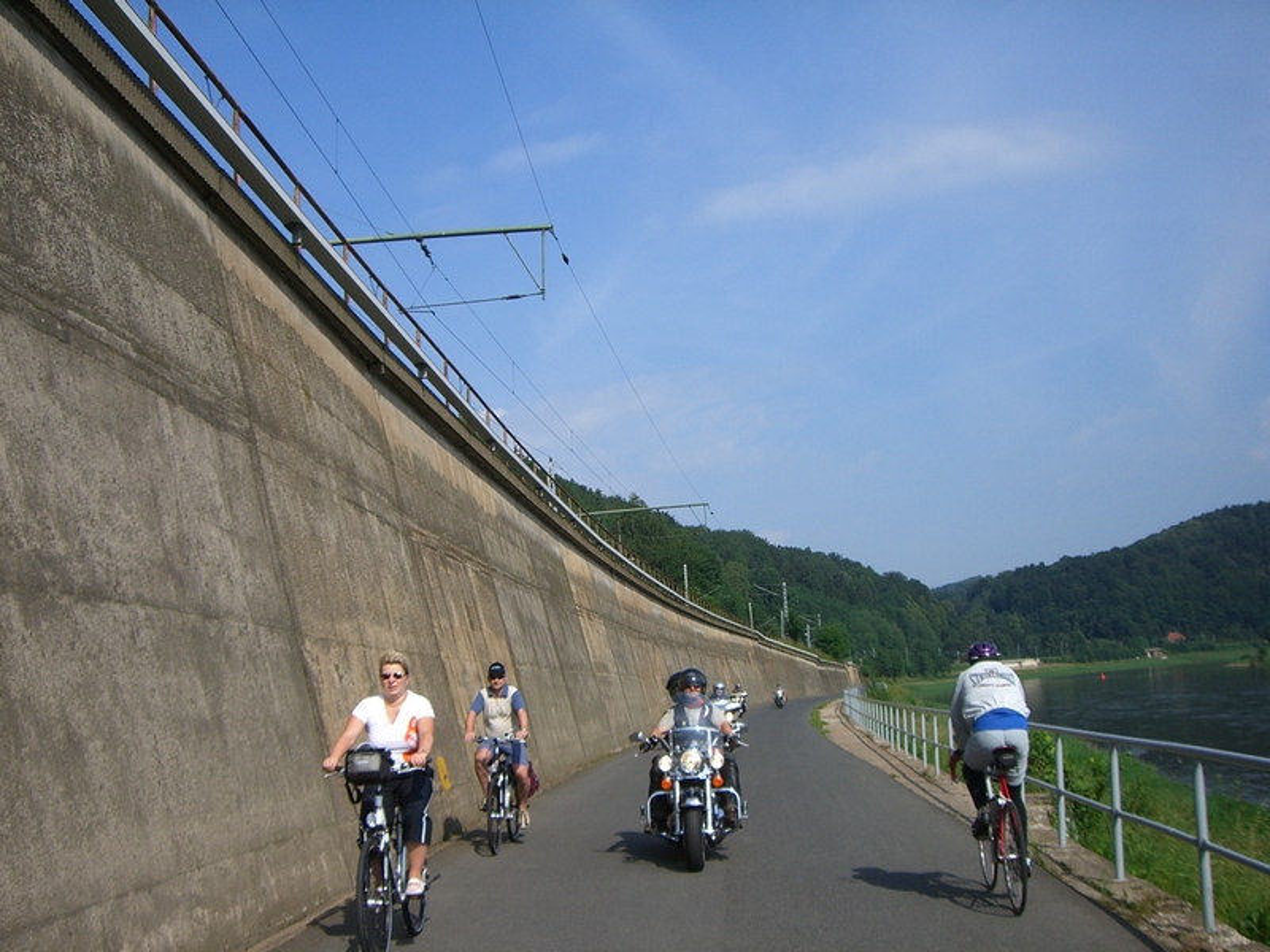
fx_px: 1394
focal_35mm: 38
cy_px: 476
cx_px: 635
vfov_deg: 37.7
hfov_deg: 49.0
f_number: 4.3
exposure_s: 1/800
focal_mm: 6.2
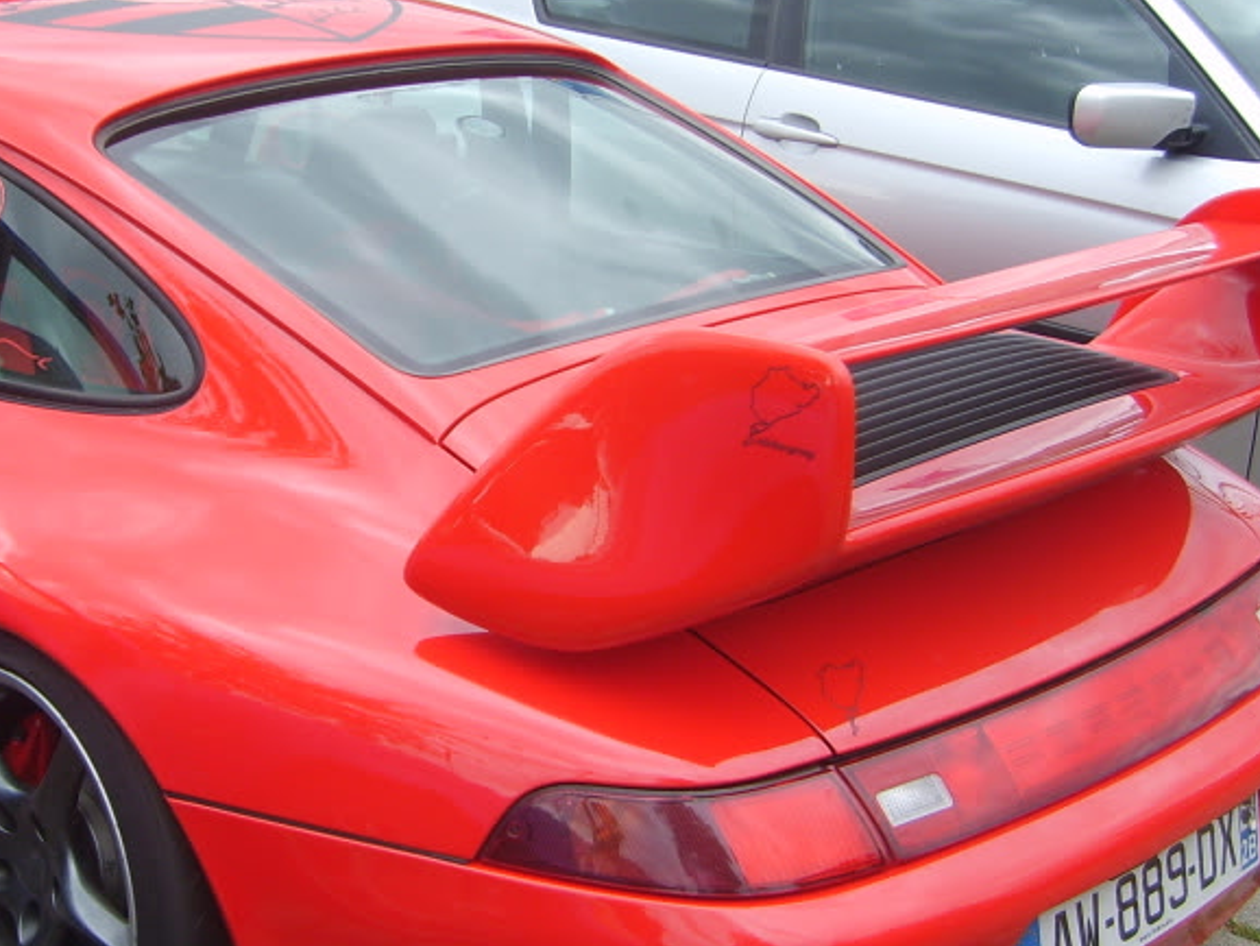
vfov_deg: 23.7
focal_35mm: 62
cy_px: 493
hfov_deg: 30.8
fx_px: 2258
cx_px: 349
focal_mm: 5.8
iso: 50
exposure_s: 1/90
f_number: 2.8
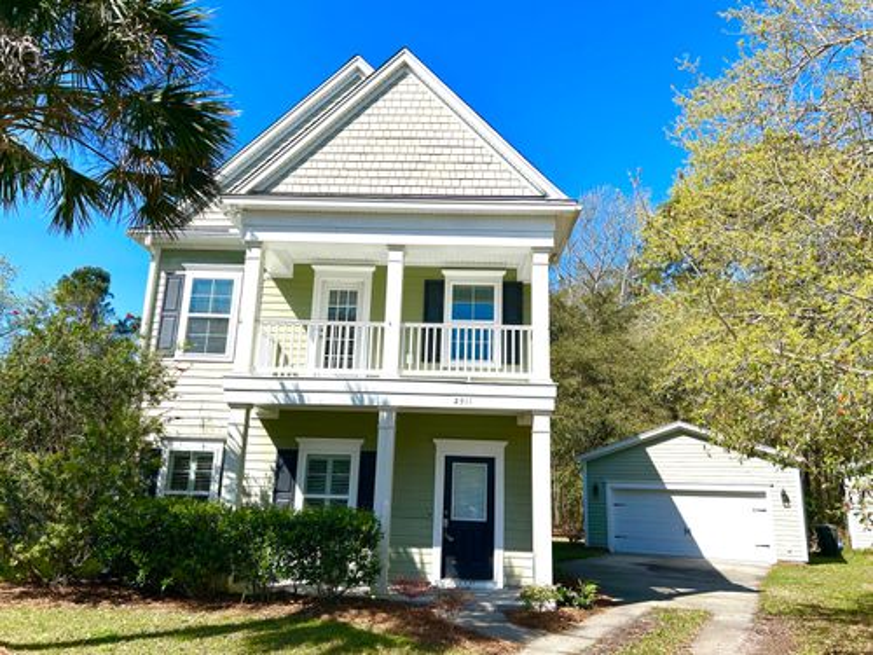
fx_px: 656
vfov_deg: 53.1
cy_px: 328
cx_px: 436
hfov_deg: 67.3
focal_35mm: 26
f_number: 1.5
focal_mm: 5.7
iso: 50
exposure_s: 1/5319
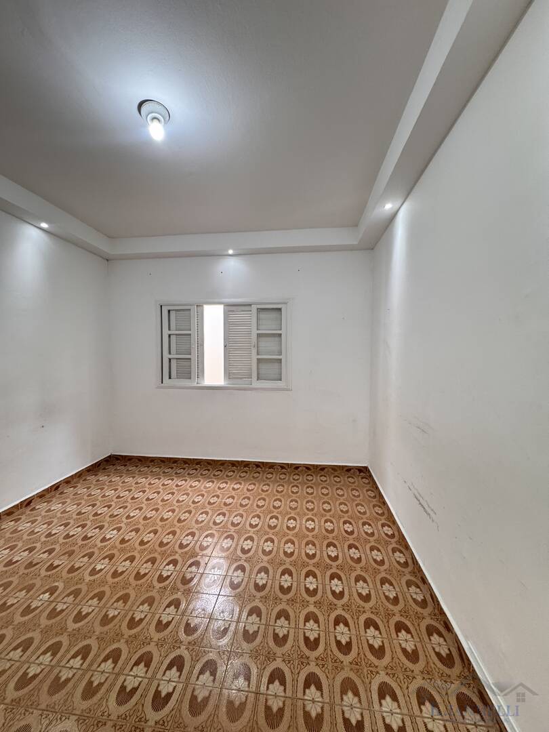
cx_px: 274
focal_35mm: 14
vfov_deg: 102.1
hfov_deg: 85.7
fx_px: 296
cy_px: 366
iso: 200
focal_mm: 2.22
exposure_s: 1/60
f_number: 2.2
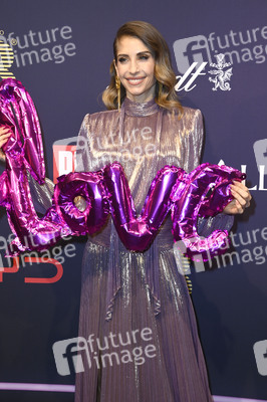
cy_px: 201
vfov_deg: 28.9
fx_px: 780
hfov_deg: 19.4
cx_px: 134
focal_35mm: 70
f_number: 6.3
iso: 500
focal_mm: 70
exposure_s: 1/250
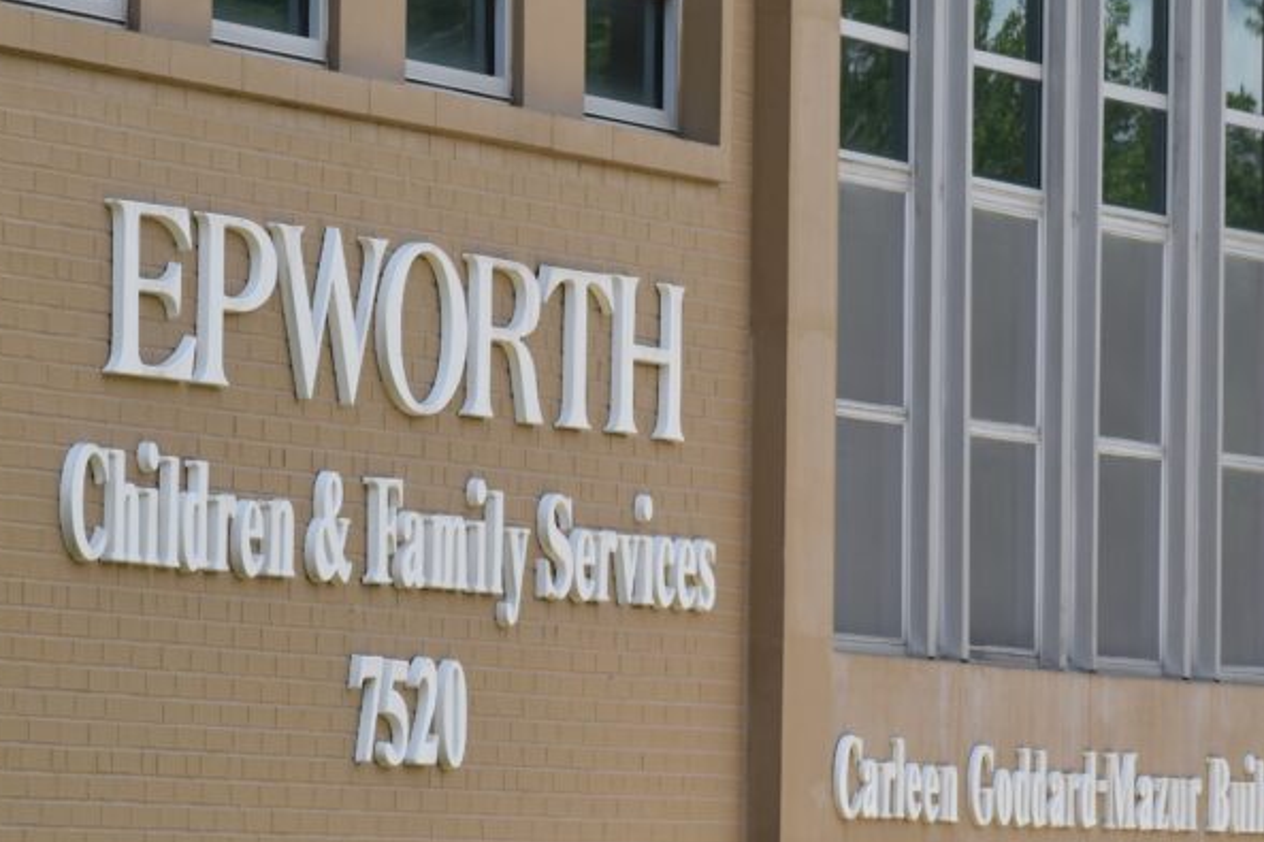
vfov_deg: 4.0
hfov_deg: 6.1
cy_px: 569
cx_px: 360
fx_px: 11934
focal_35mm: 340
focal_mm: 112
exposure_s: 1/500
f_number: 7.1
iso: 200
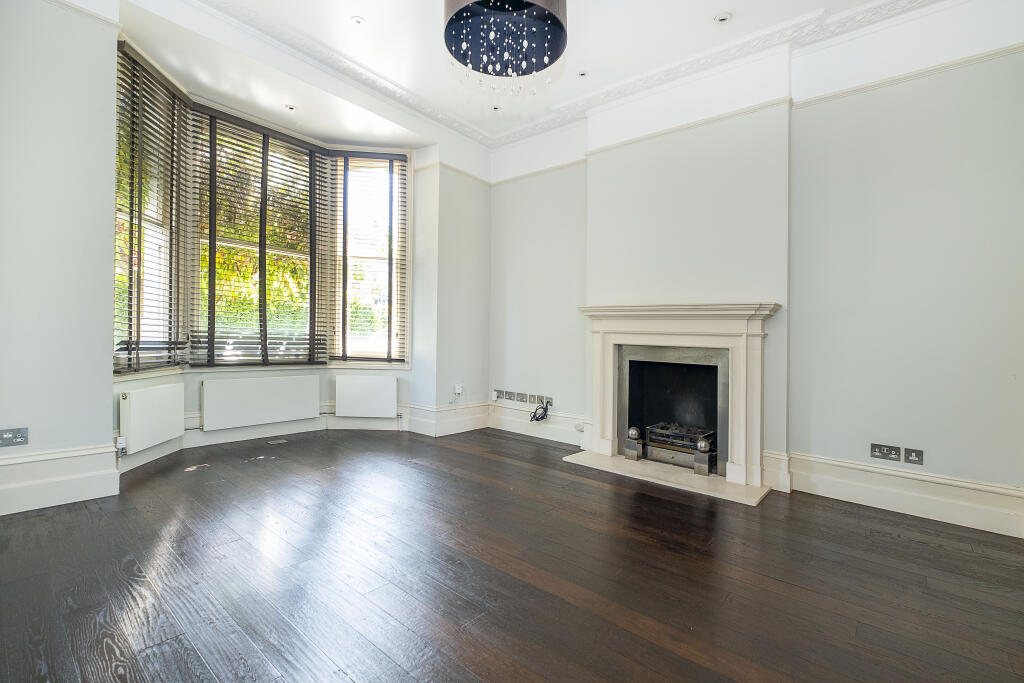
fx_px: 427
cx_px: 512
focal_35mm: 15
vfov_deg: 77.3
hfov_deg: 100.4
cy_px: 342
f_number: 4.5
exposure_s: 1/25
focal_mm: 10
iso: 250
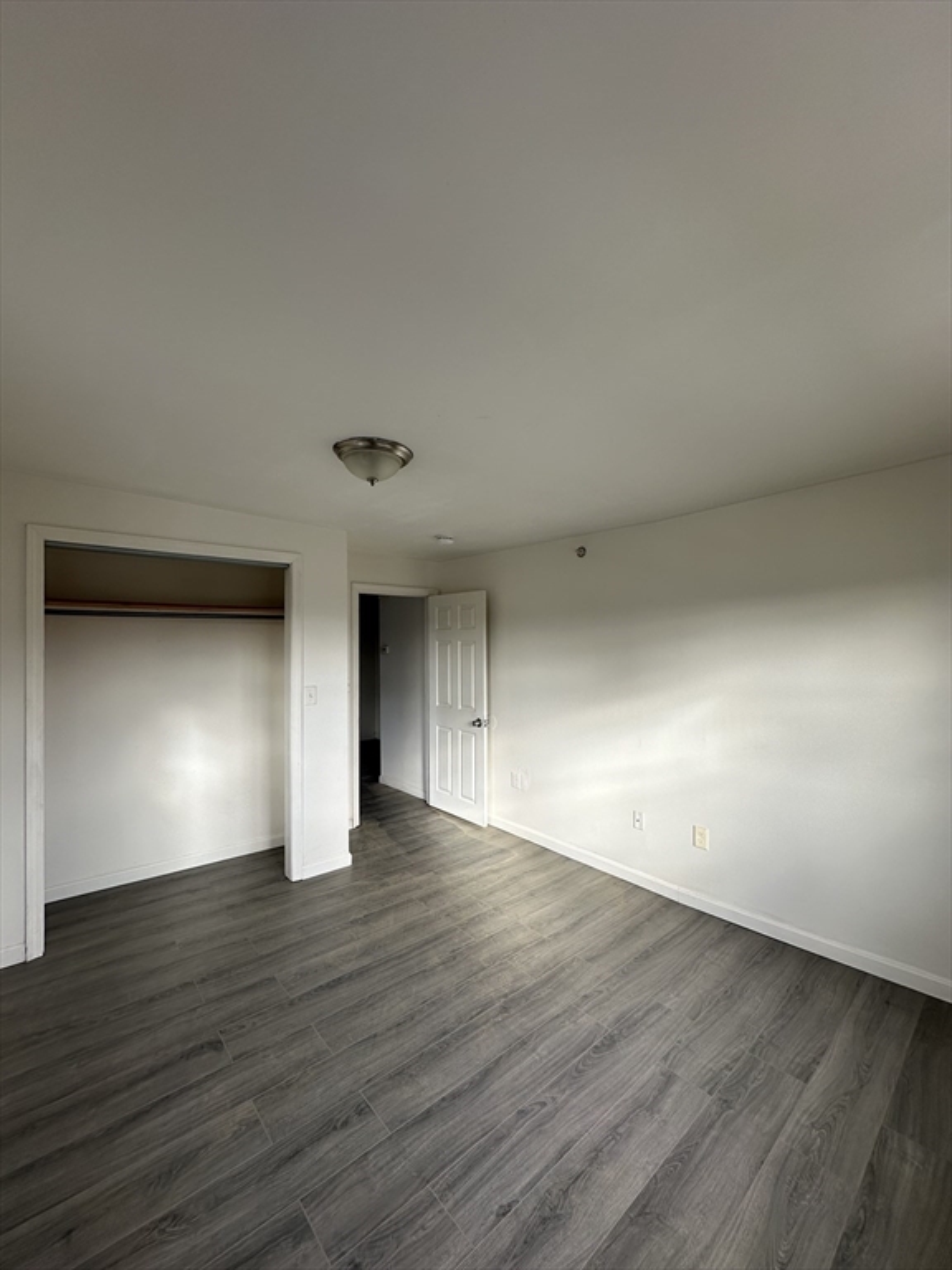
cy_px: 635
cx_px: 476
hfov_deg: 85.7
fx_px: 513
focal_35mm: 14
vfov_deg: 102.1
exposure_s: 1/142
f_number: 2.2
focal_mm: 2.22
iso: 40
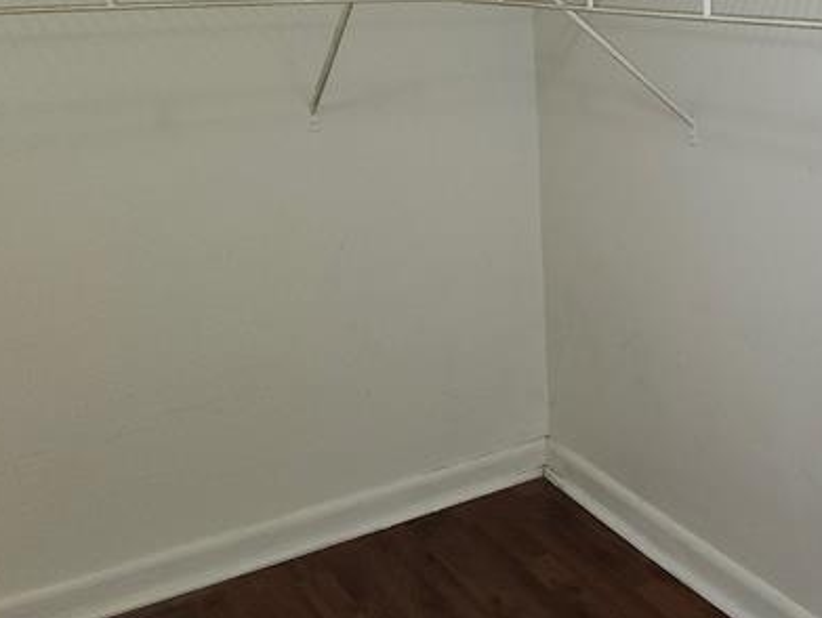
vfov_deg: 30.7
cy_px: 208
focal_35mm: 47
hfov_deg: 38.2
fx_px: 1117
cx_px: 711
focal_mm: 5.54
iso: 100
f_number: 1.8
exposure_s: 1/40
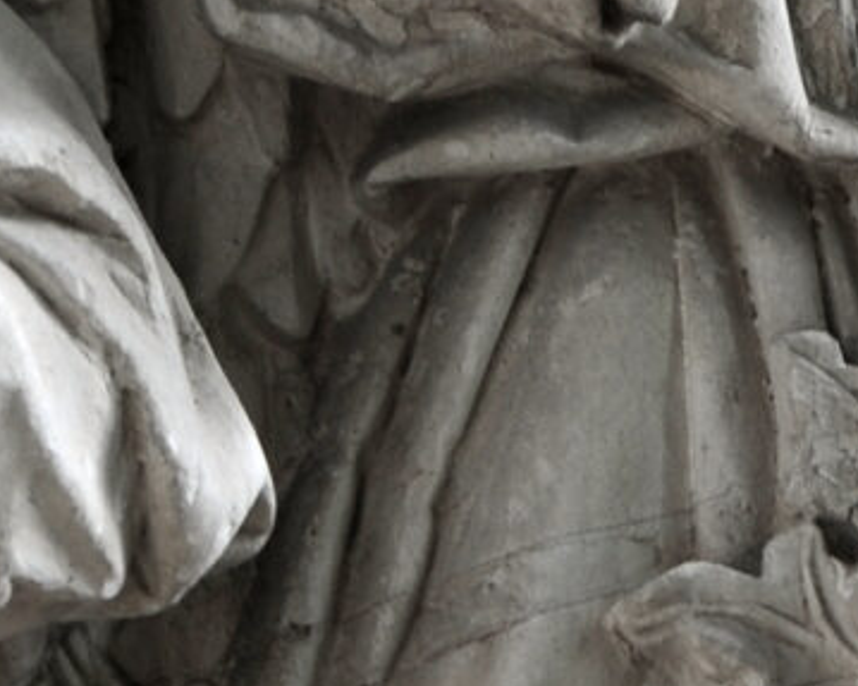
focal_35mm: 1070
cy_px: 165
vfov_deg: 1.4
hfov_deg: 1.8
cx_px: 891
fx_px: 27164
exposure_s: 1/25
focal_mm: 165
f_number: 7.1
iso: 200
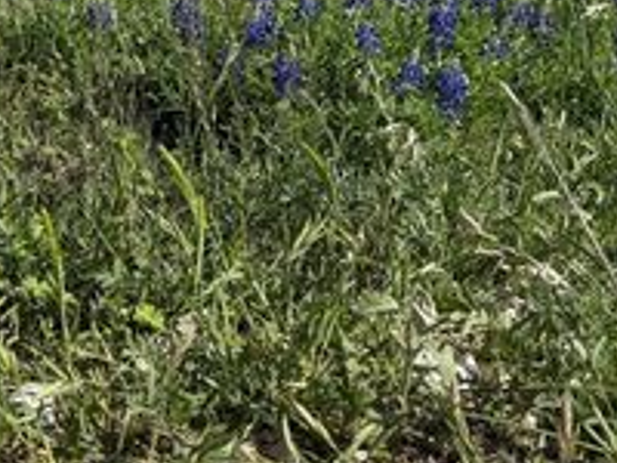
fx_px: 1069
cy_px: 35
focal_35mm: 60
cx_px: 34
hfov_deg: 30.4
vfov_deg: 23.7
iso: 80
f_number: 1.78
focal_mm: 6.76
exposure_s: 1/4405
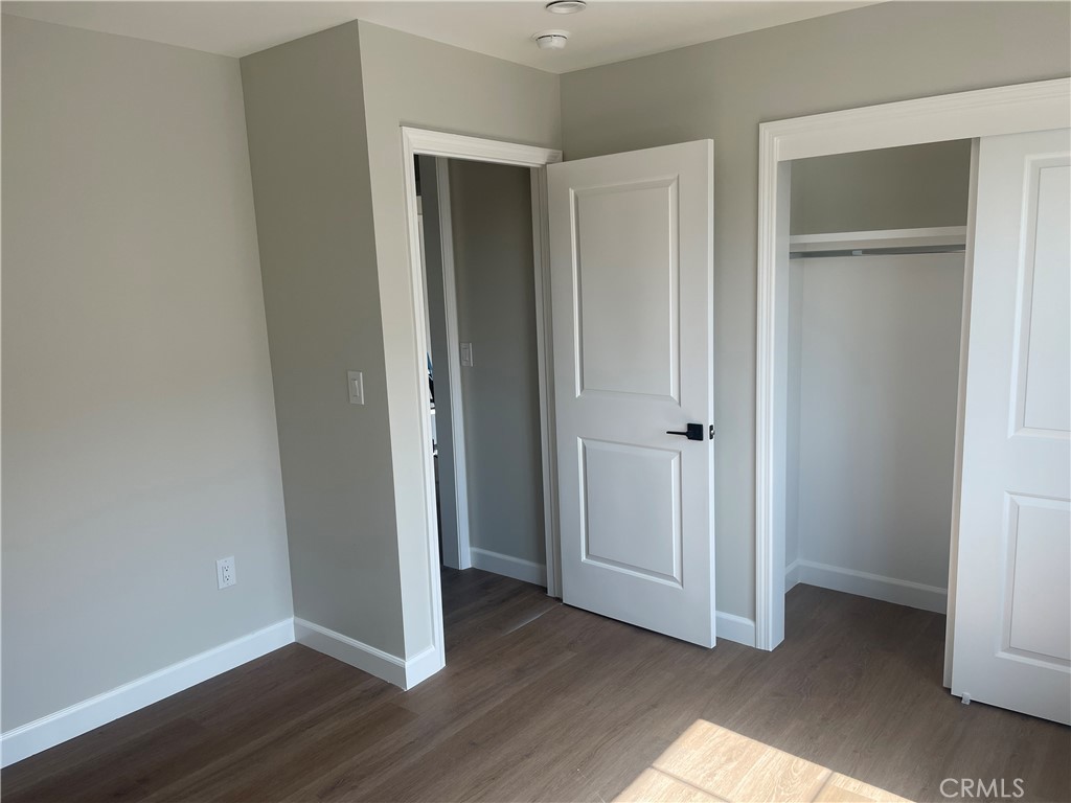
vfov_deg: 53.1
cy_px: 402
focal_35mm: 26
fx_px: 804
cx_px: 536
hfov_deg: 67.3
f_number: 1.6
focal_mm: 4.2
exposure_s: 1/296
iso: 32
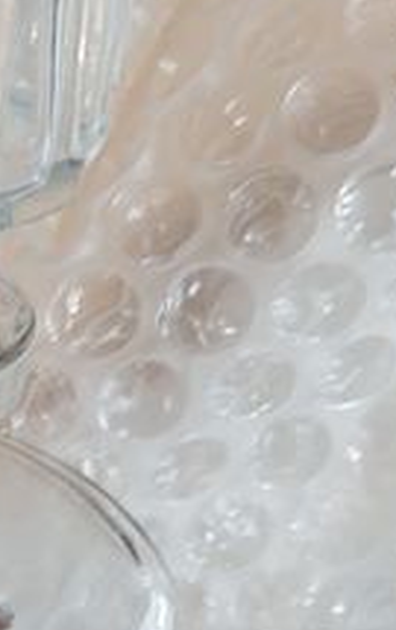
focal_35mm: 123
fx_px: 2117
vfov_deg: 16.0
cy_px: 829
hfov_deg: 9.4
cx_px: -575
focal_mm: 5.23
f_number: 1.8
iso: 100
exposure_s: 1/100
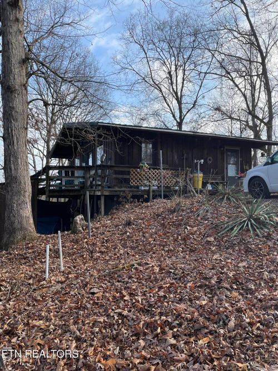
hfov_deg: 53.0
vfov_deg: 67.3
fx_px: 278
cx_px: 139
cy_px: 186
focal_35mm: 26
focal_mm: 4.2
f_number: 1.6
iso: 32
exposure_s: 1/1453
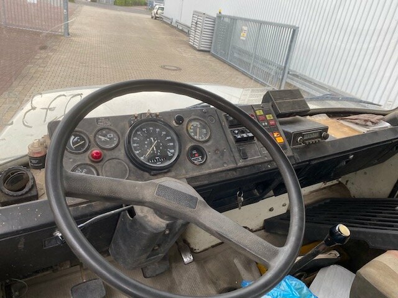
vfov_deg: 53.1
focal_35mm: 26
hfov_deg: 67.3
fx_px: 299
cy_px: 149
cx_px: 199
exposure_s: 1/121
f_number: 1.8
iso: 40
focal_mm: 4.25
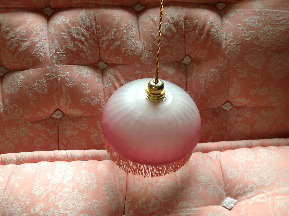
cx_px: 144
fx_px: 292
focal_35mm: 35
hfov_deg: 52.7
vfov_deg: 40.6
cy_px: 108
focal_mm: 4.28
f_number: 2.4
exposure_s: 1/20
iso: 64
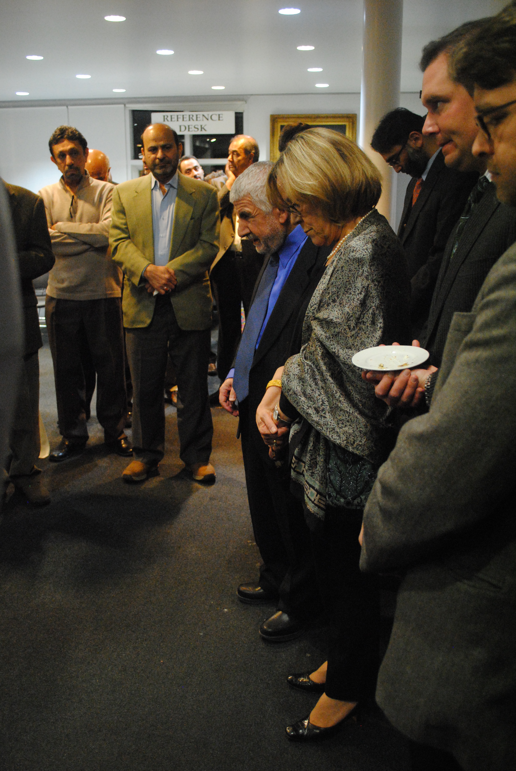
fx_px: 707
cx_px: 258
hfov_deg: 40.1
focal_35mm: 33
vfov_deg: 57.2
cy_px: 386
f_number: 4
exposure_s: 1/20
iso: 1600
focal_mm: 22
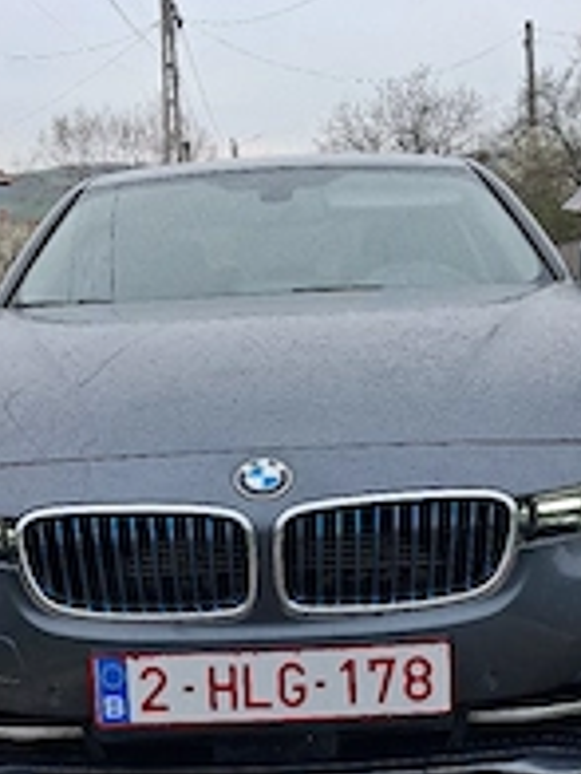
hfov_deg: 26.6
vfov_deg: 34.4
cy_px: 557
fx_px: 1231
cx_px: 292
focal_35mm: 55
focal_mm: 4
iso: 25
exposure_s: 1/100
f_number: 1.8
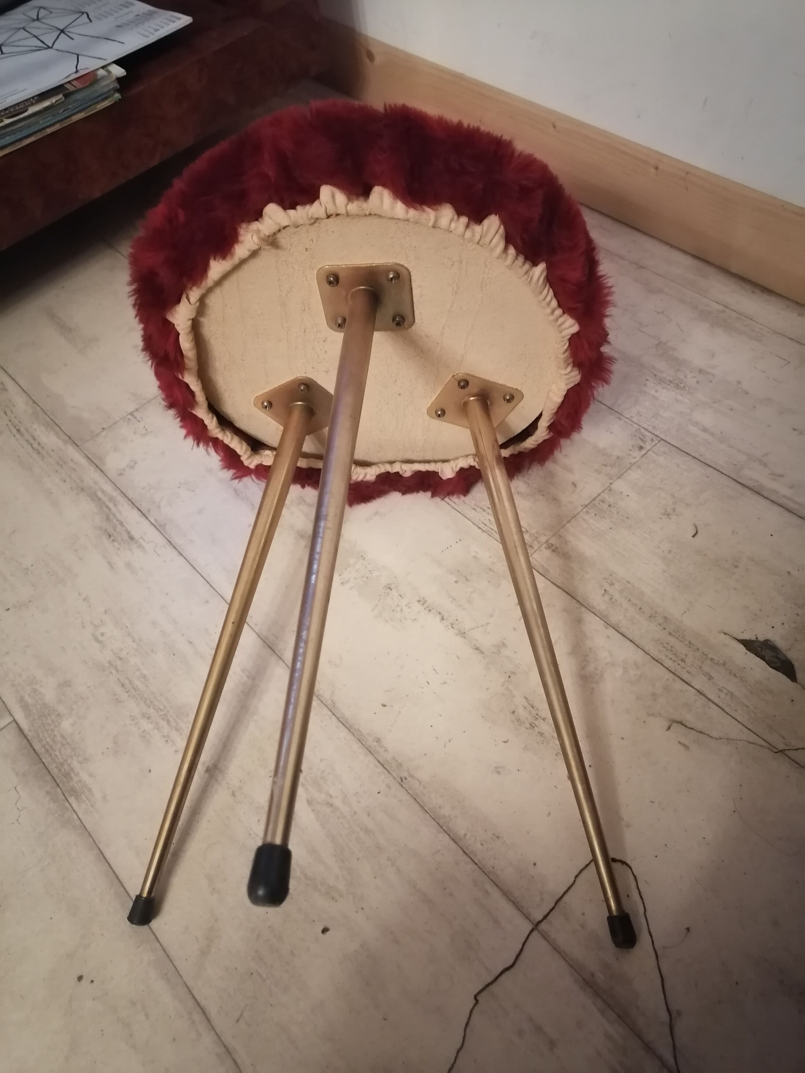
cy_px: 536
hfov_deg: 51.4
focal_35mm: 27
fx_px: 837
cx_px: 402
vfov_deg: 65.3
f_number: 1.8
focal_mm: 5.3
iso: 1600
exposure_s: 1/25
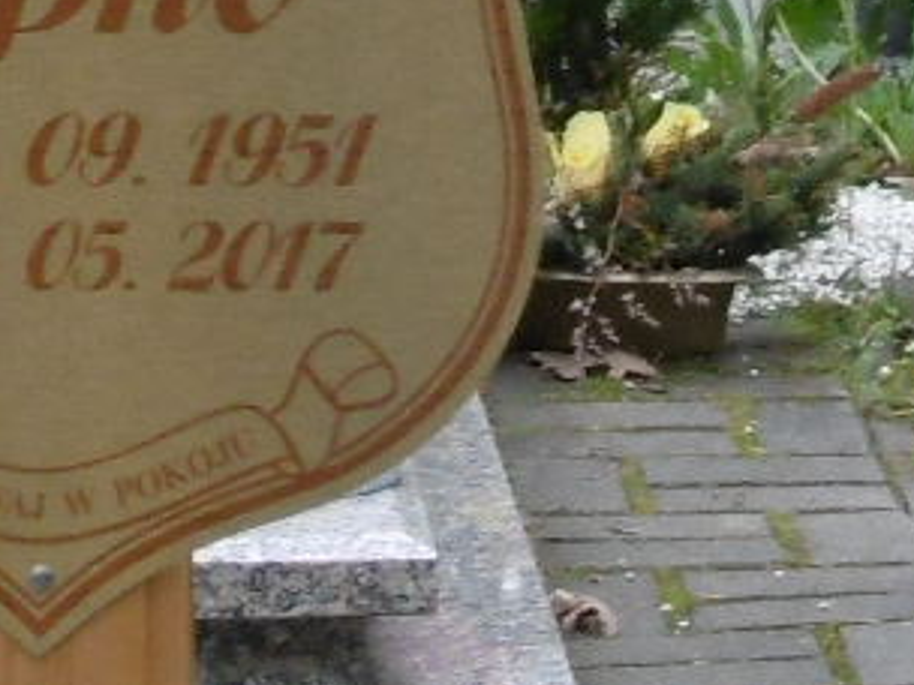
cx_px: 93
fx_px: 10509
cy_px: -1000
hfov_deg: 5.0
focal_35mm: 398
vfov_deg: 3.7
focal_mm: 10.5
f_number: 4.2
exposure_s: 1/60
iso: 160
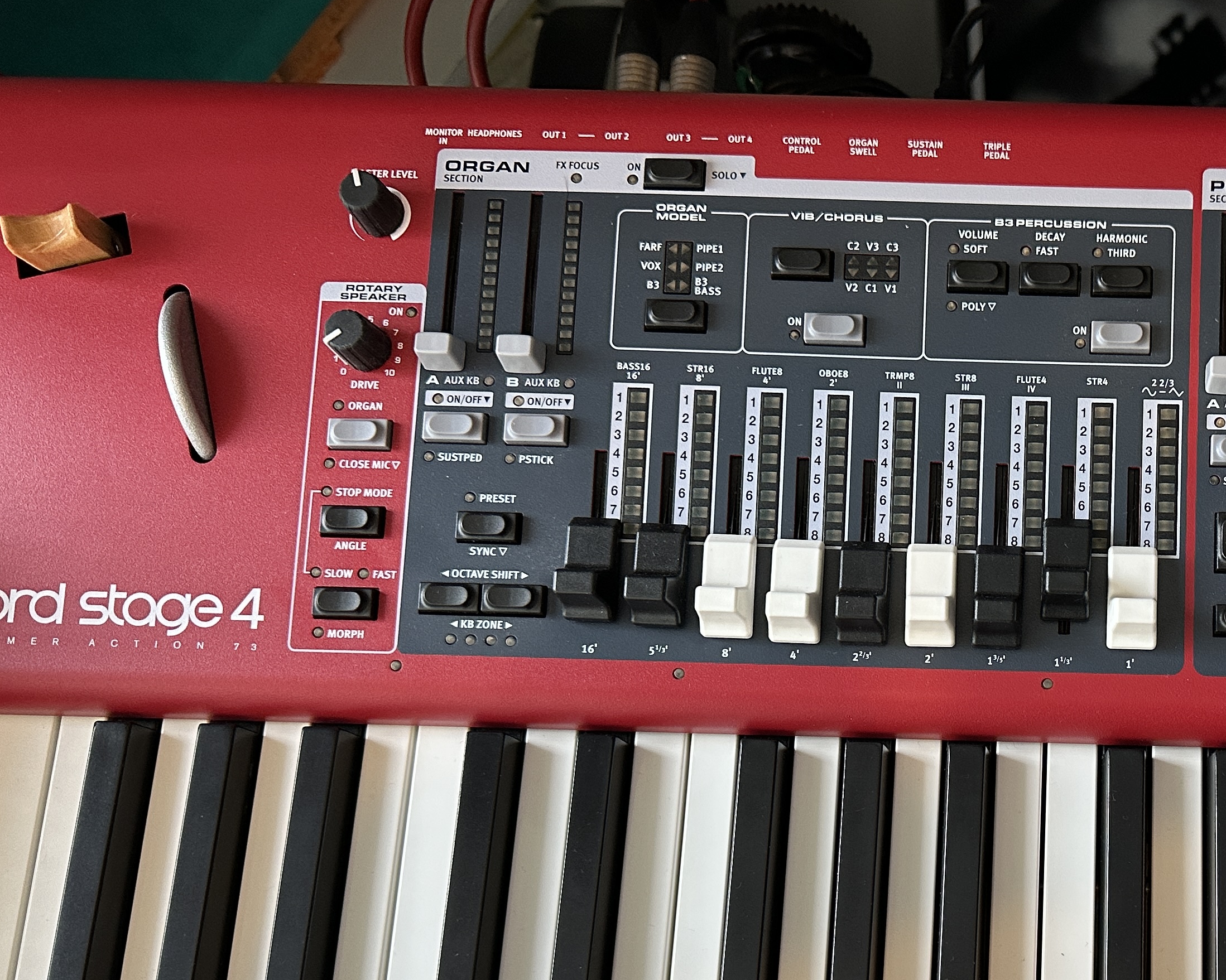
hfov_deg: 40.3
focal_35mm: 43
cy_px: 739
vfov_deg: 34.1
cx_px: 1058
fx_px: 1560
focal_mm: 6.86
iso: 250
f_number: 1.78
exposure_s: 1/75
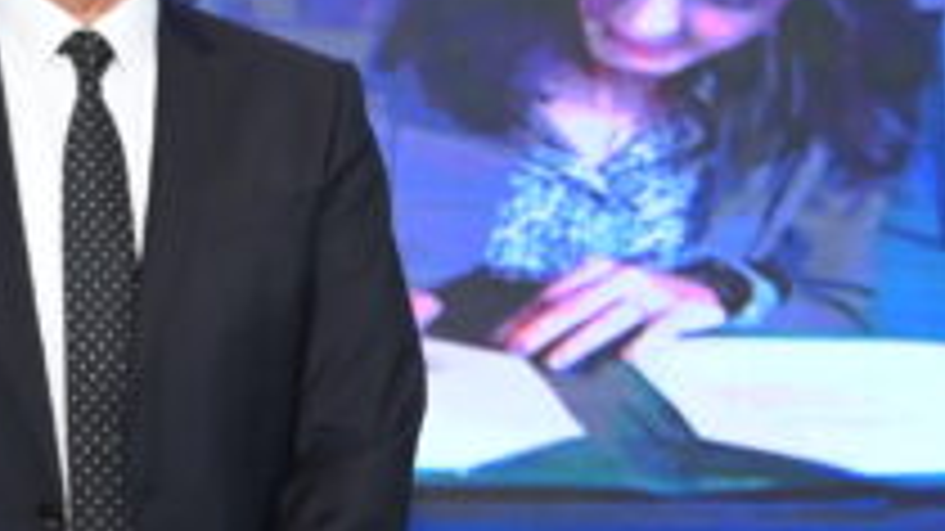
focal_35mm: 153
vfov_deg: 7.8
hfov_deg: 14.0
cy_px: 740
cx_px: 216
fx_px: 3833
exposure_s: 1/200
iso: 1600
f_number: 4
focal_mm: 30
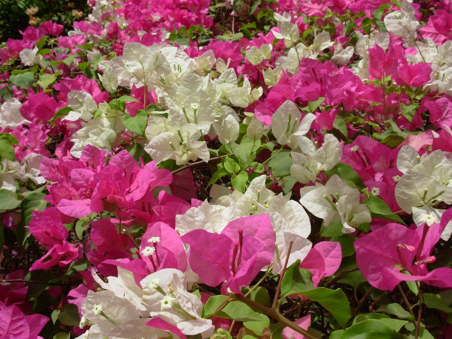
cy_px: 170
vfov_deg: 37.7
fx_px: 496
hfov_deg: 49.0
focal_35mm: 38
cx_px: 226
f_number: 4.9
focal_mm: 6.3
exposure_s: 1/683
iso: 50
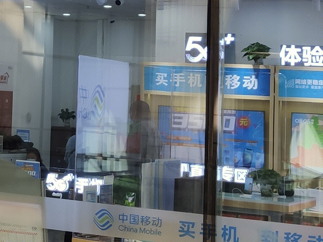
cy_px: -23
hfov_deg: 17.6
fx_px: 989
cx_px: -70
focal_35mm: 106
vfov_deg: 13.7
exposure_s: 1/152
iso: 112
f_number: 1.75
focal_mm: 4.75
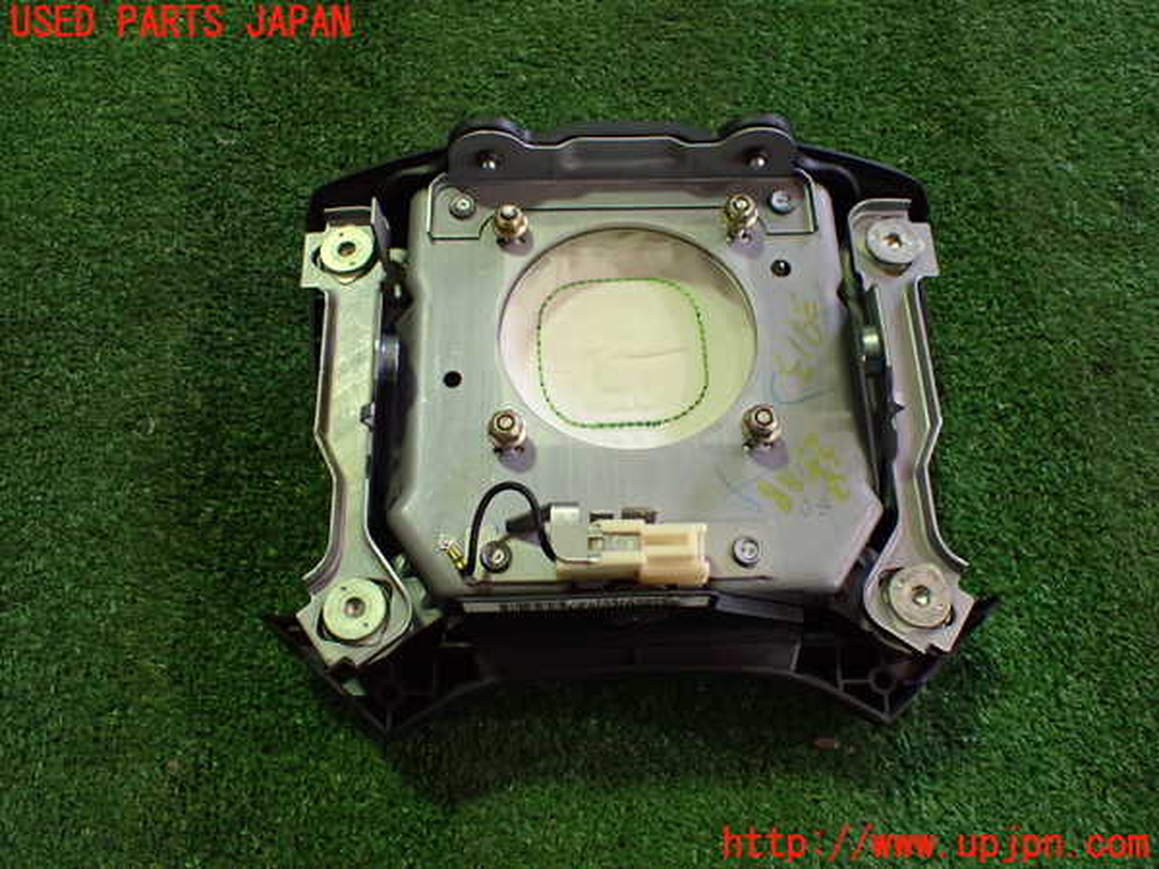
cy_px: 434
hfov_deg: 60.0
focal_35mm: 30
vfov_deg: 46.8
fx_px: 1004
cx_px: 580
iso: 800
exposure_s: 1/125
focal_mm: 5.4
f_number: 2.3
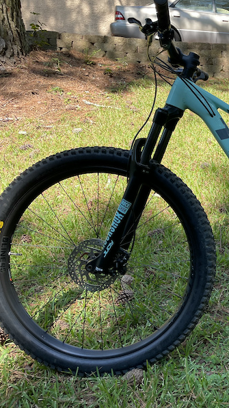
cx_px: 269
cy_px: 203
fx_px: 410
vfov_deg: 52.8
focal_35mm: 38
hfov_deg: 27.7
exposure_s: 1/387
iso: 32
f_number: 1.6
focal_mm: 4.2
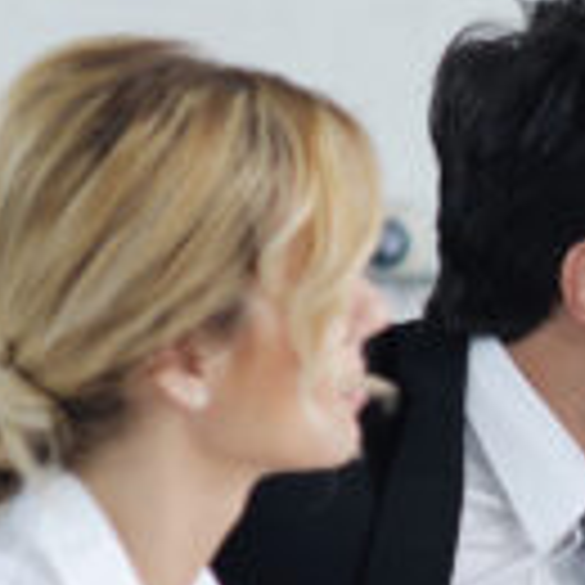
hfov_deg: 3.0
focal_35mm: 570
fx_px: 10898
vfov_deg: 3.1
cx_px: 1629
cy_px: 304
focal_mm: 85
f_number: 2.8
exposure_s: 1/125
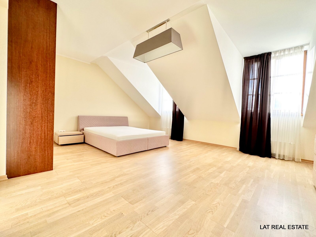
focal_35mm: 14
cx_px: 158
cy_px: 118
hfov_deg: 102.1
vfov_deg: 85.7
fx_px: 128
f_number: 2.2
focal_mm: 2.22
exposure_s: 1/99
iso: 80
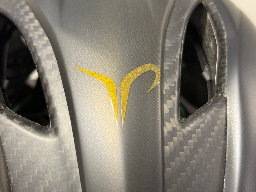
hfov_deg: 33.8
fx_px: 421
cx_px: 115
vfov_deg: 25.6
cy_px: 92
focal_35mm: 57
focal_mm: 6.76
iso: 80
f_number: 1.78
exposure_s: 1/50
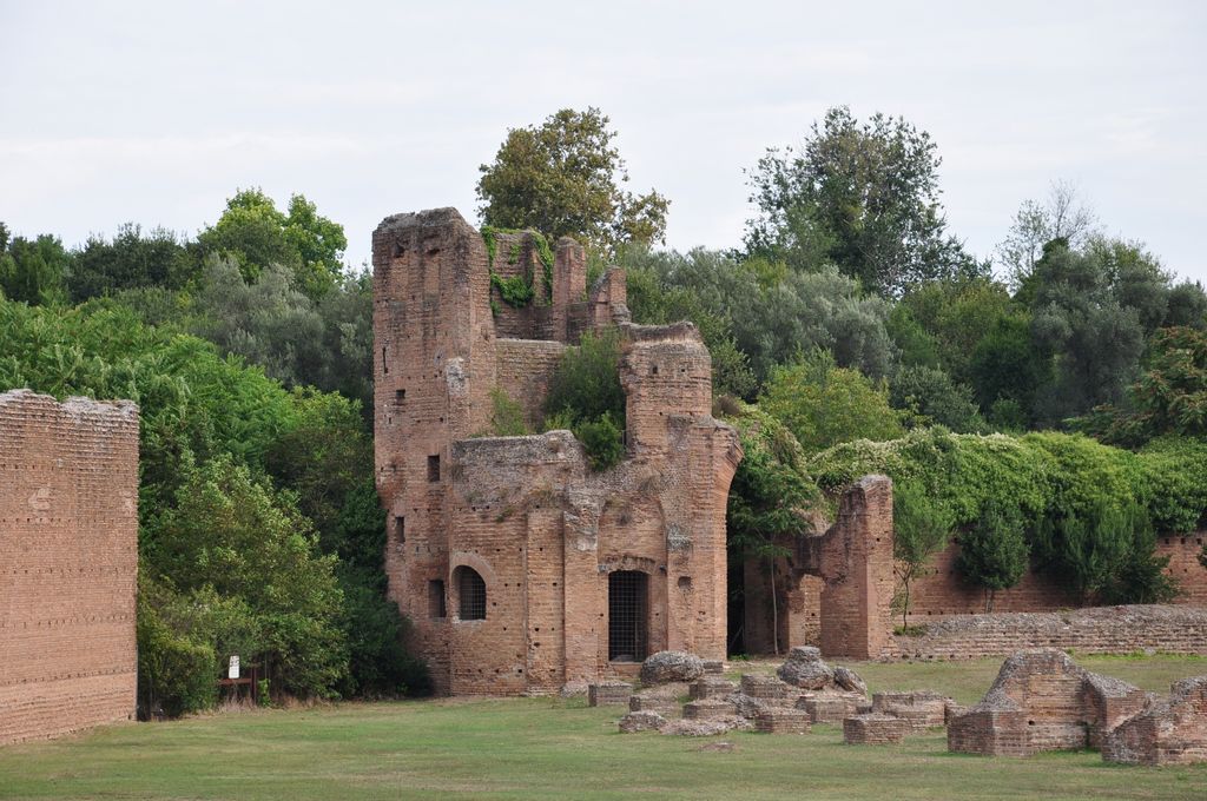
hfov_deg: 15.2
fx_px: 4520
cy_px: 400
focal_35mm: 135
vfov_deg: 10.1
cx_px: 604
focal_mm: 90
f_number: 10
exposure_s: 1/200
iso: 200
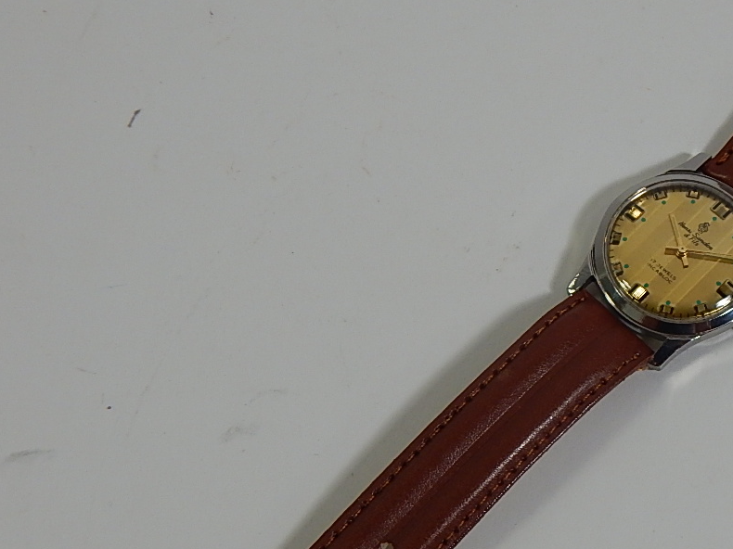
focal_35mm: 77
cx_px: 649
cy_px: 324
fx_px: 1630
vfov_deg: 19.1
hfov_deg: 24.7
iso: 125
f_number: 3.4
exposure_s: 1/60
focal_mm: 6.8
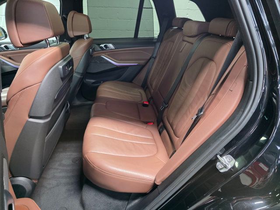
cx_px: 140
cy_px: 105
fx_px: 186
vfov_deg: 58.9
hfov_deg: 73.9
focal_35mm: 23
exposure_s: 1/120
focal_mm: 6.3
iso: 1000
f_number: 1.7
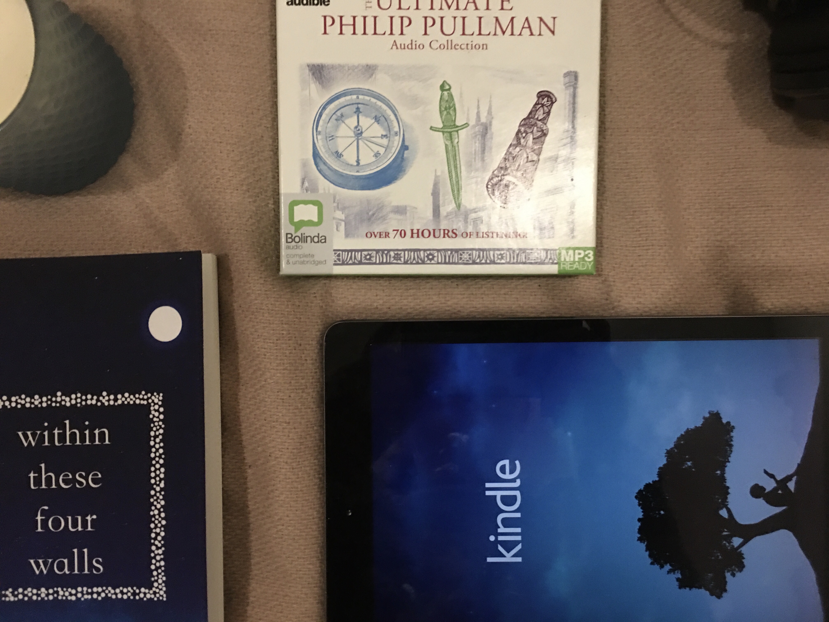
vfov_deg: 48.2
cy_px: 311
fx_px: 695
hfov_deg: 61.7
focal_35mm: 29
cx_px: 414
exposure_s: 1/8
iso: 125
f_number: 2.2
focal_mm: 4.15
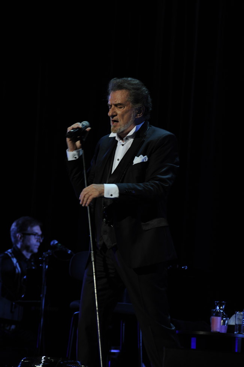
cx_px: 122
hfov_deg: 6.9
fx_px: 2036
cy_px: 184
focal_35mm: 200
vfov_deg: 10.3
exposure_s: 1/80
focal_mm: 200
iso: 1000
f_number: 5.6
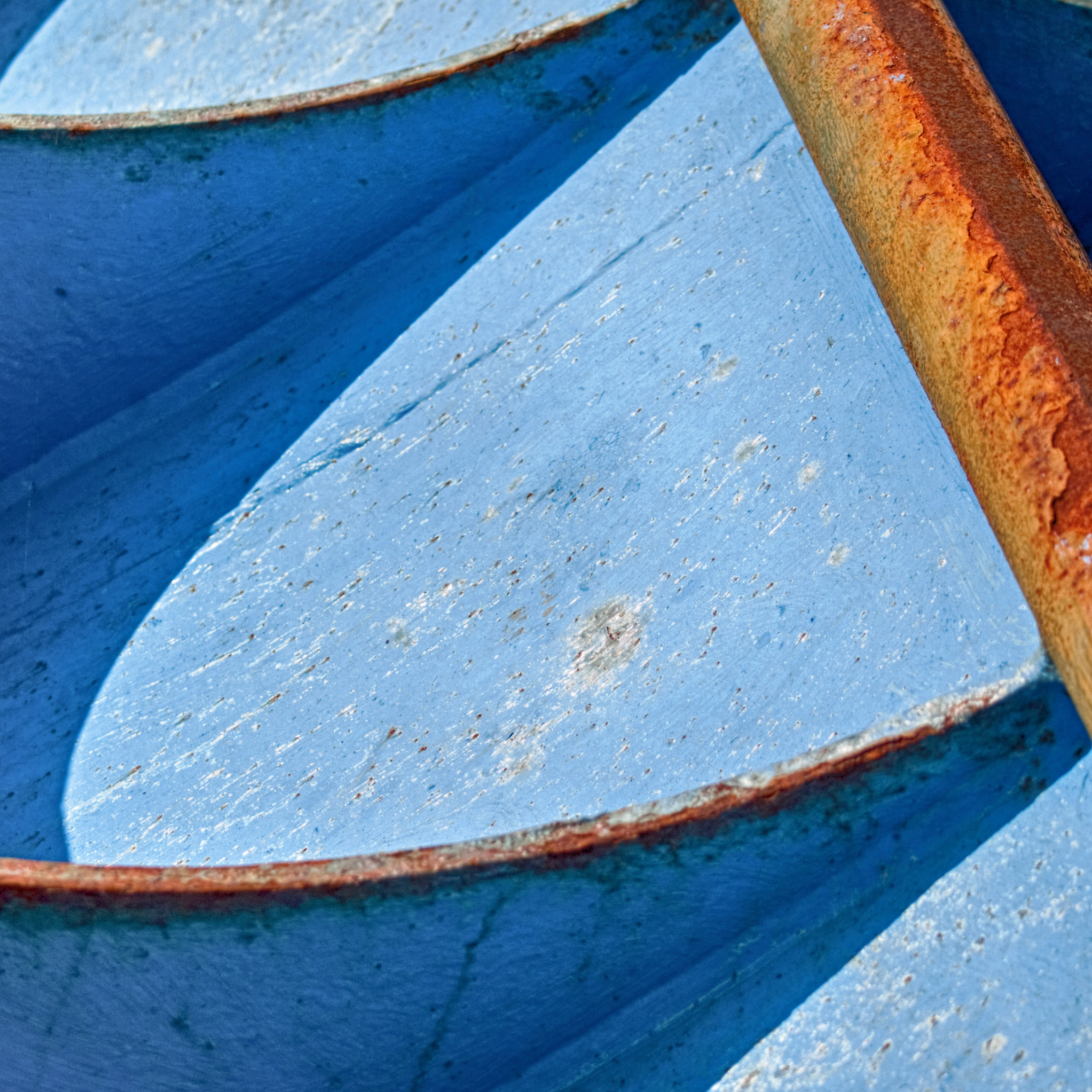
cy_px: 535
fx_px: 4354
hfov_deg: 14.3
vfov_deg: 14.3
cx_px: 323
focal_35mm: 122
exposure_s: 1/1000
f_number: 3.5
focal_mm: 35
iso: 100
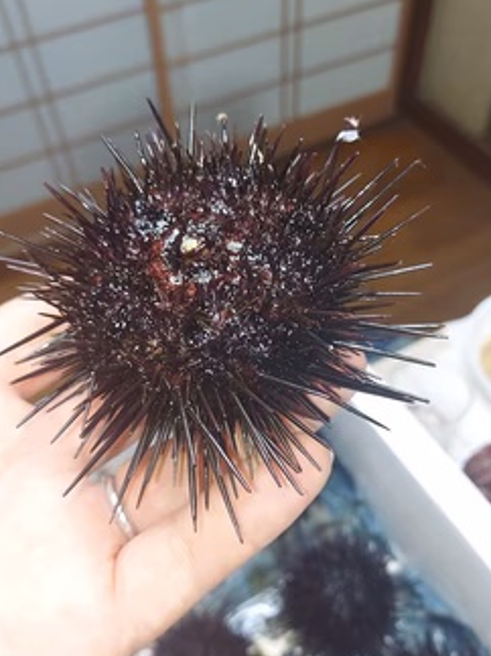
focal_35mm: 31
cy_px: 357
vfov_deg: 58.3
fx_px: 587
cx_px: 225
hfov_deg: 45.4
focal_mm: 4.6
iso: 250
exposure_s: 1/50
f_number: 2
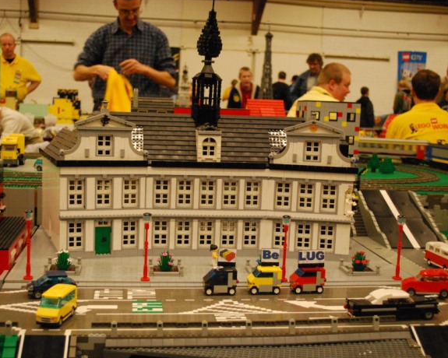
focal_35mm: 48
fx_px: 636
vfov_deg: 31.5
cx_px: 210
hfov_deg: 38.8
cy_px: 179
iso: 1600
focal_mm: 28
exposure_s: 1/30
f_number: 4.5
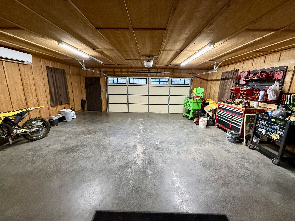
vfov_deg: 85.7
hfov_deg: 102.1
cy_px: 110
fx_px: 119
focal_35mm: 14
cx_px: 148
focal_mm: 2.22
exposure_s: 1/60
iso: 400
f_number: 2.2
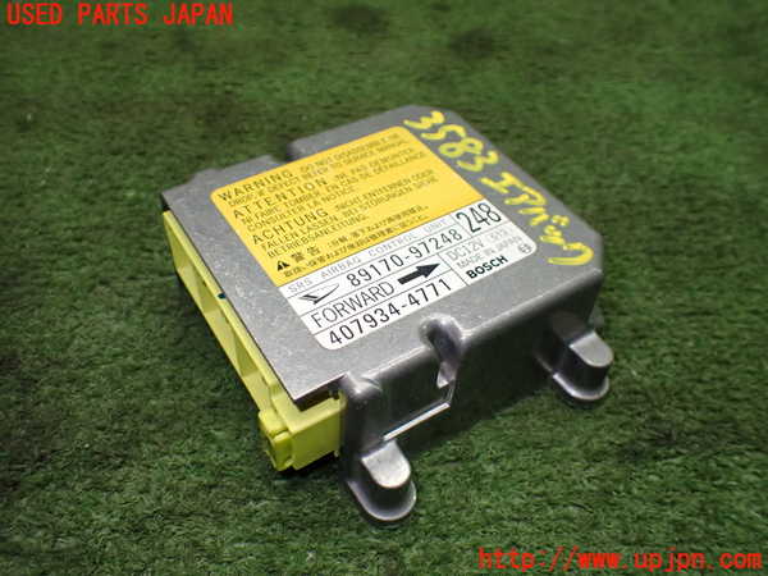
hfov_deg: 60.0
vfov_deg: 46.8
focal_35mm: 30
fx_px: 666
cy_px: 288
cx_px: 384
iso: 320
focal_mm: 5.4
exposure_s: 1/125
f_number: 2.3
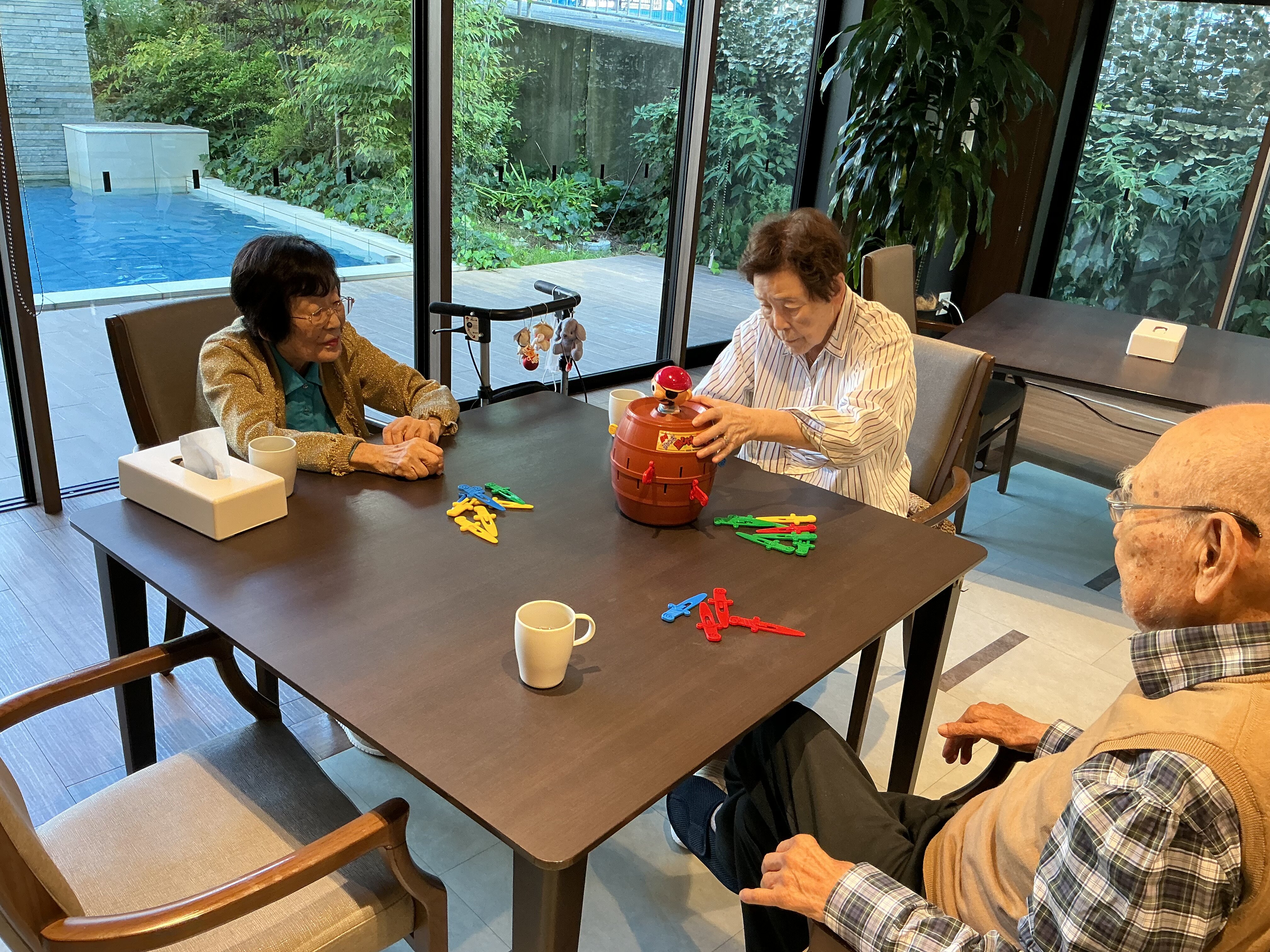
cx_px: 635
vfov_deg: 48.2
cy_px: 476
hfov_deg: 61.7
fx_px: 1064
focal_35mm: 29
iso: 80
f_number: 1.8
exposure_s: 1/60
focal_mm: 3
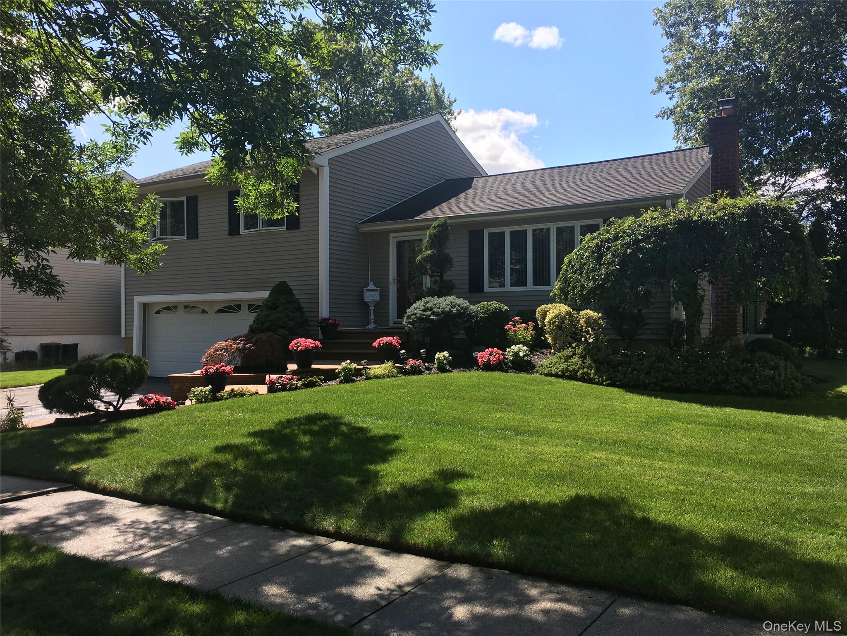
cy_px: 318
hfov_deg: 61.7
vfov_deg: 48.2
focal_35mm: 29
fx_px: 710
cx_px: 424
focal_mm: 4.15
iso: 25
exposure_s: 1/718
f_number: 2.2
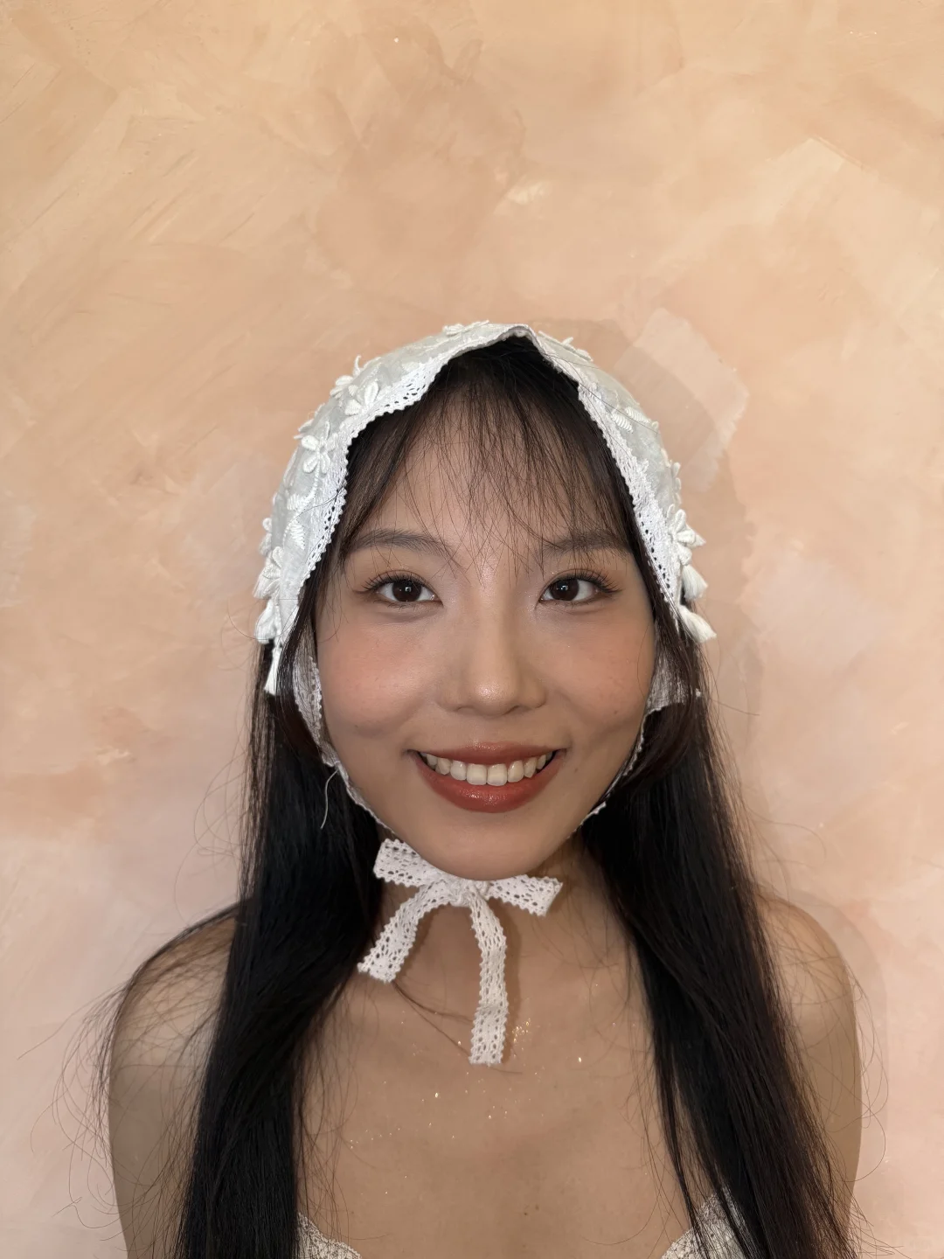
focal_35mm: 24
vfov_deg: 71.6
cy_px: 630
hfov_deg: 56.8
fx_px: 873
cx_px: 472
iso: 250
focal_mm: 6.76
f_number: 1.78
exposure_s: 1/60
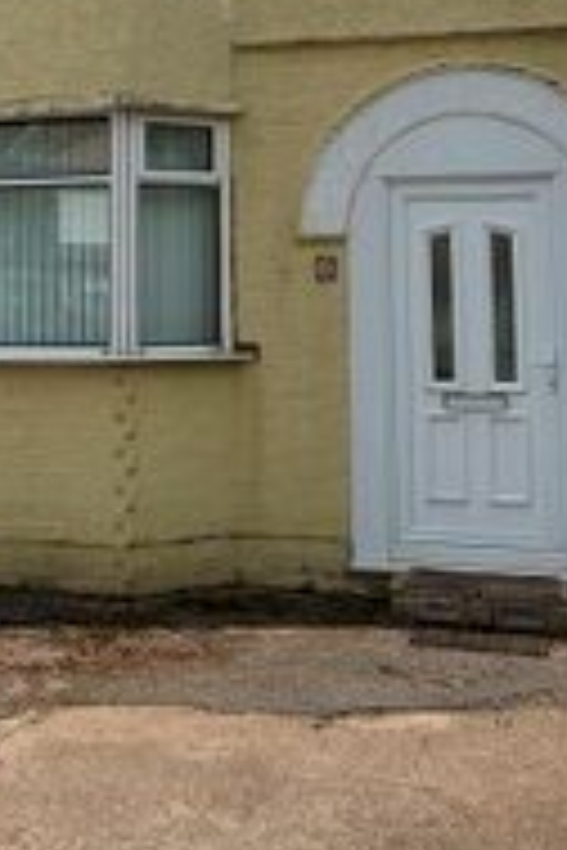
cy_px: 182
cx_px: 148
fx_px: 1181
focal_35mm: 50
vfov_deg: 38.3
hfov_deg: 26.7
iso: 50
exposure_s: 1/1244
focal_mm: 1.8
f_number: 2.2
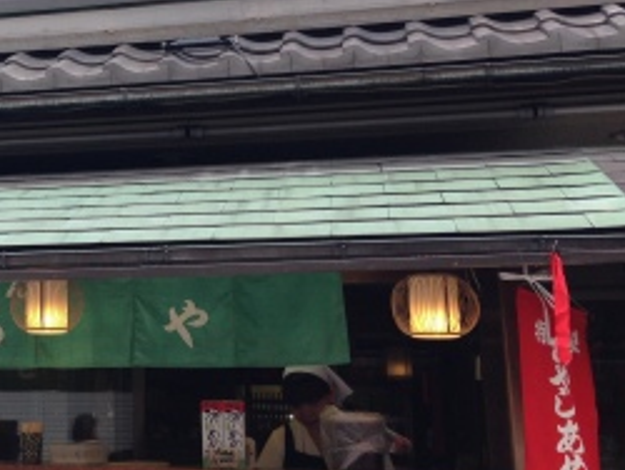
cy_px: 161
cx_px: 20
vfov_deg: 22.2
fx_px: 1193
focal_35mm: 66
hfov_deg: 27.9
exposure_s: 1/278
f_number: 2.4
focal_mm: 4.12
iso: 50
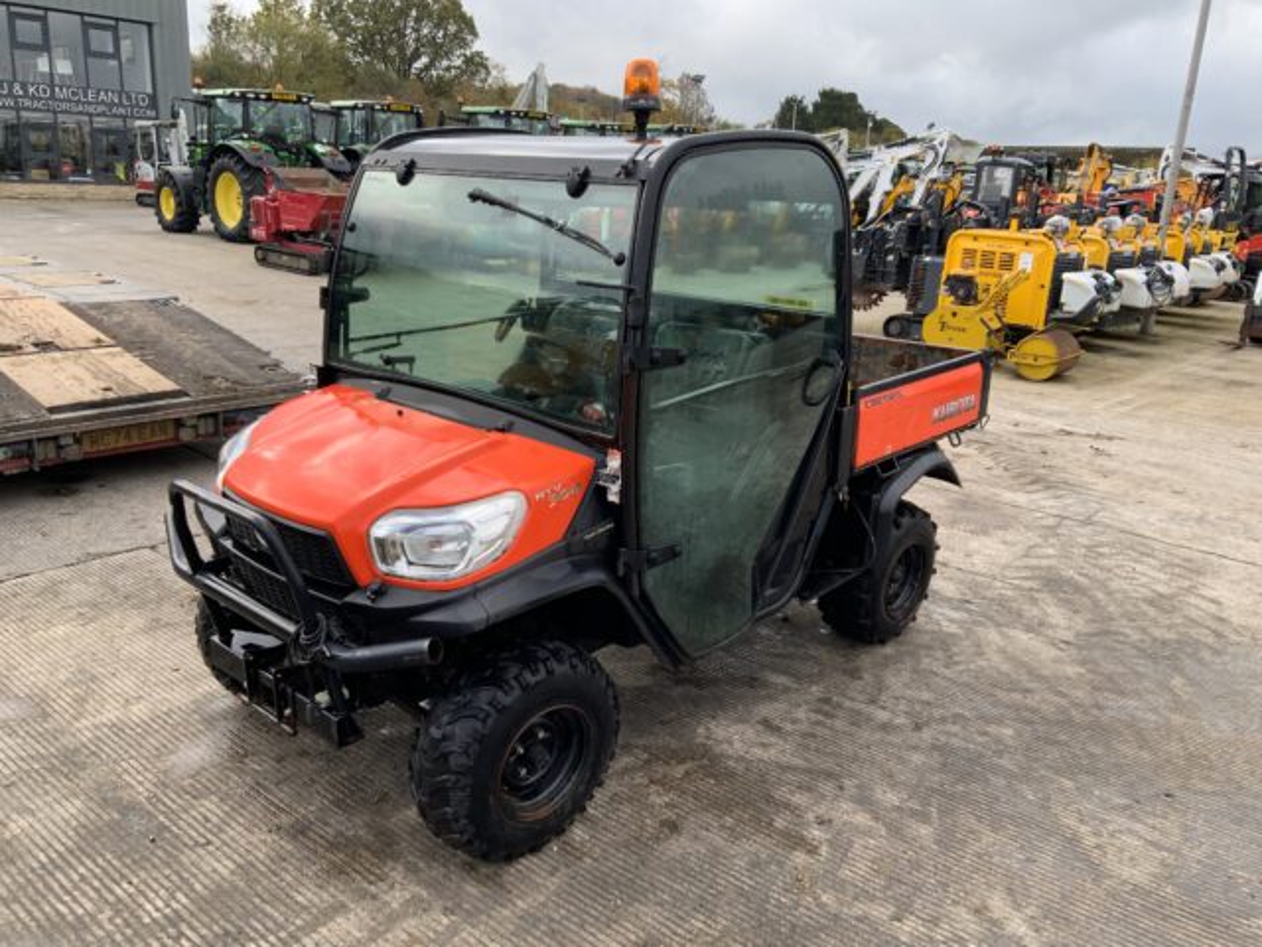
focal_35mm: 29
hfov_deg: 61.7
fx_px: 1057
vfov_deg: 48.2
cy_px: 474
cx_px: 631
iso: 16
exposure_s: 1/367
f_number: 1.8
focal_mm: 3
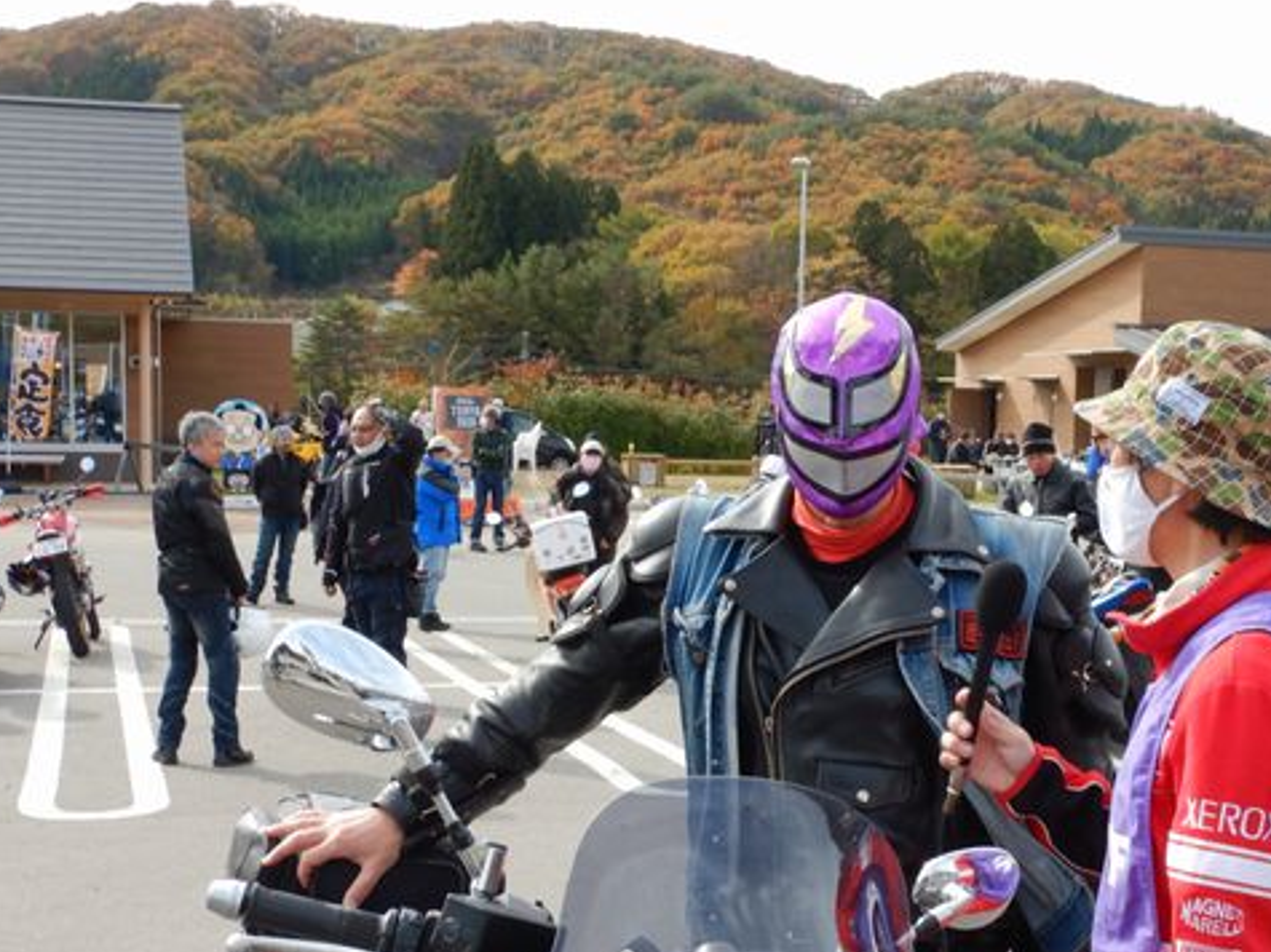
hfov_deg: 32.5
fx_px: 2166
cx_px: 808
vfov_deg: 24.6
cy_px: 670
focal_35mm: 59
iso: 125
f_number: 4.2
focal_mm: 7.2
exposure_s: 1/320
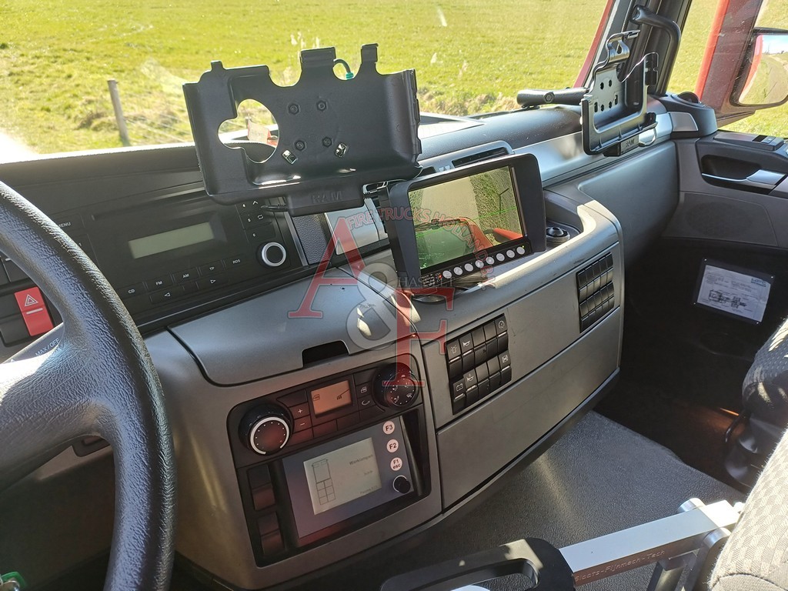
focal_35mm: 25
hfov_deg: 69.4
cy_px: 296
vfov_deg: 54.9
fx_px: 569
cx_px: 394
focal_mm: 4.65
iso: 80
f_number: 1.8
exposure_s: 1/100
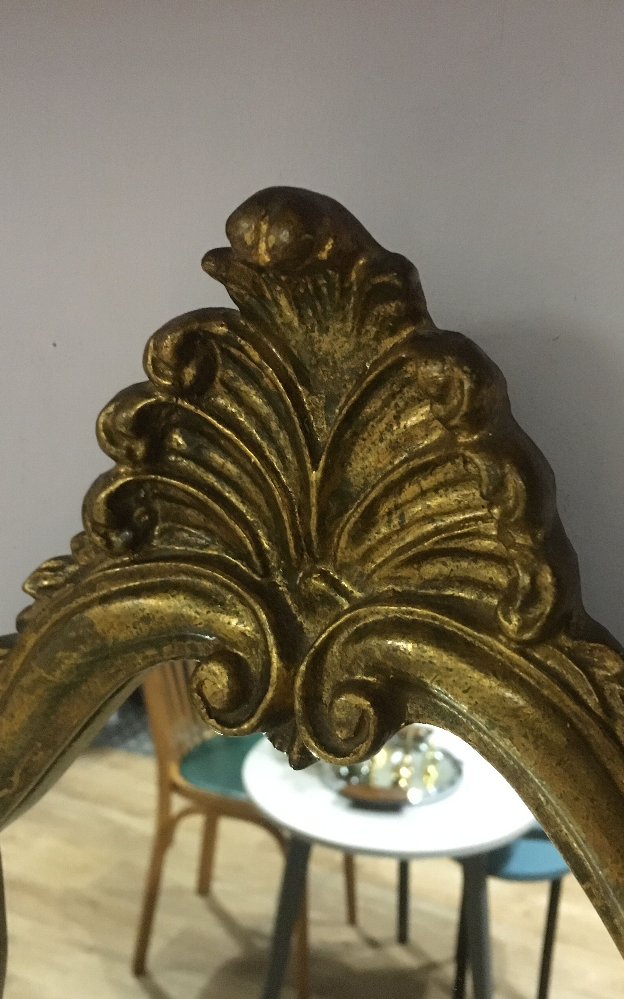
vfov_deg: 55.1
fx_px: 952
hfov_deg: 36.2
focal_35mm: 35
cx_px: 357
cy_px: 567
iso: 320
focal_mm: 4.15
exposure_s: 1/17
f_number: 2.2
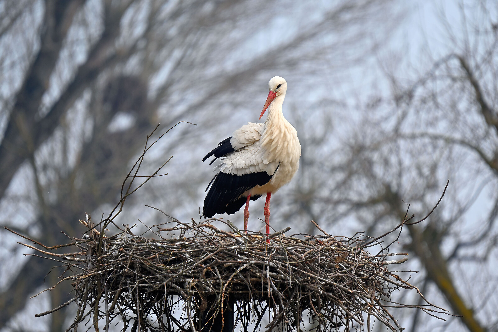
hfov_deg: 3.4
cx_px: 249
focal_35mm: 600
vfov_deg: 2.3
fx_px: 8299
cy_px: 166
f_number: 6.3
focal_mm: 400
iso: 220
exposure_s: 1/400
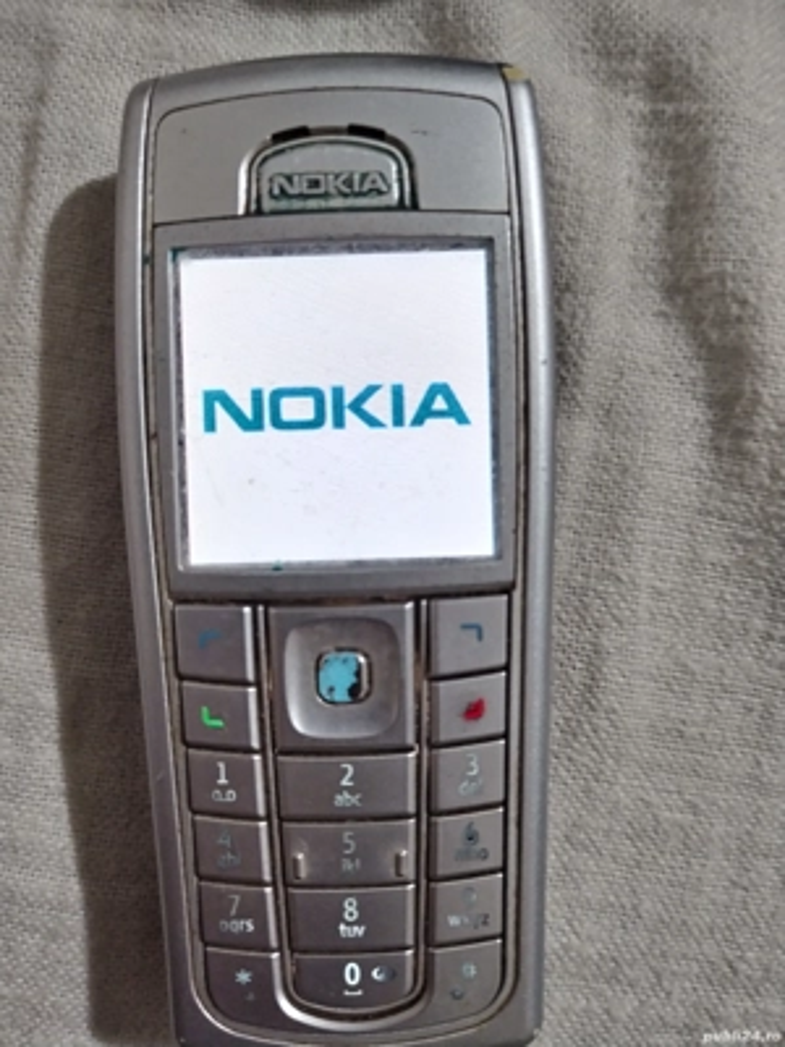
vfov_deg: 67.3
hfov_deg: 53.1
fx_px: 786
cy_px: 524
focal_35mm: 26
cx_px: 392
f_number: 1.8
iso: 357
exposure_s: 1/25
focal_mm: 4.75
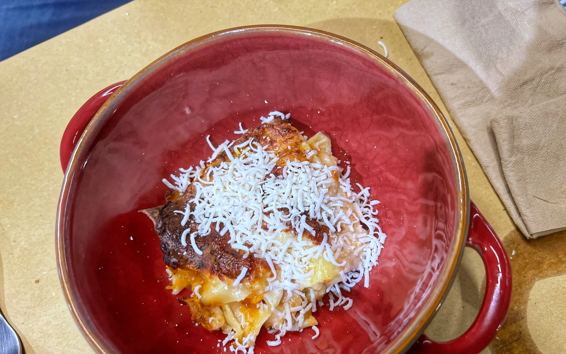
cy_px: 215
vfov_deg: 44.3
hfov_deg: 66.5
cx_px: 280
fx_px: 432
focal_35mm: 28
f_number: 1.5
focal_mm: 5.7
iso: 250
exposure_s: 1/50
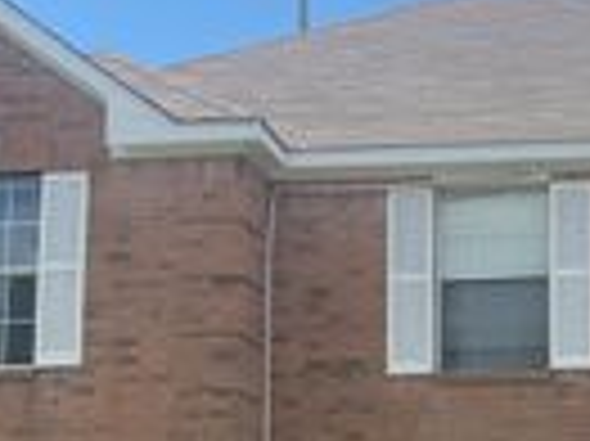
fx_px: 1686
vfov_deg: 14.6
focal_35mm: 99
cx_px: 752
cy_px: 466
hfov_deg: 18.6
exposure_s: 1/2890
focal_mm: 4.25
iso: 32
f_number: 1.8
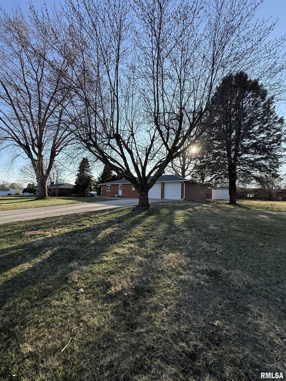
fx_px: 154
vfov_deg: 102.1
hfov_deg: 85.7
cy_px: 190
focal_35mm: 14
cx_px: 143
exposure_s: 1/1068
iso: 64
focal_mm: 2.22
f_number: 2.2
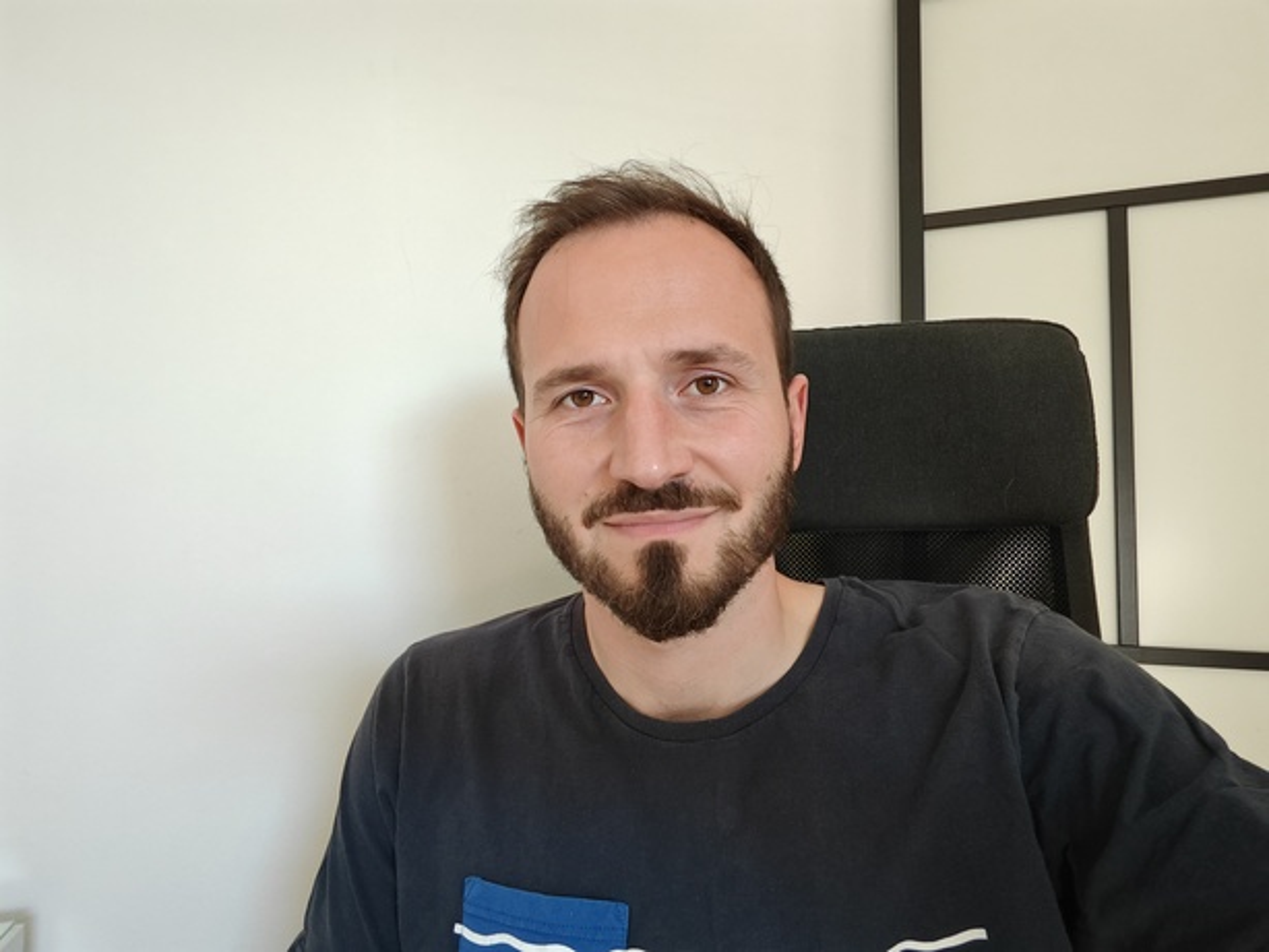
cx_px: 634
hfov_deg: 79.0
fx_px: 770
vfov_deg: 63.5
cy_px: 476
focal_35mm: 21
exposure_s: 1/33.3
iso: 250
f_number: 2.4
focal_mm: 2.66
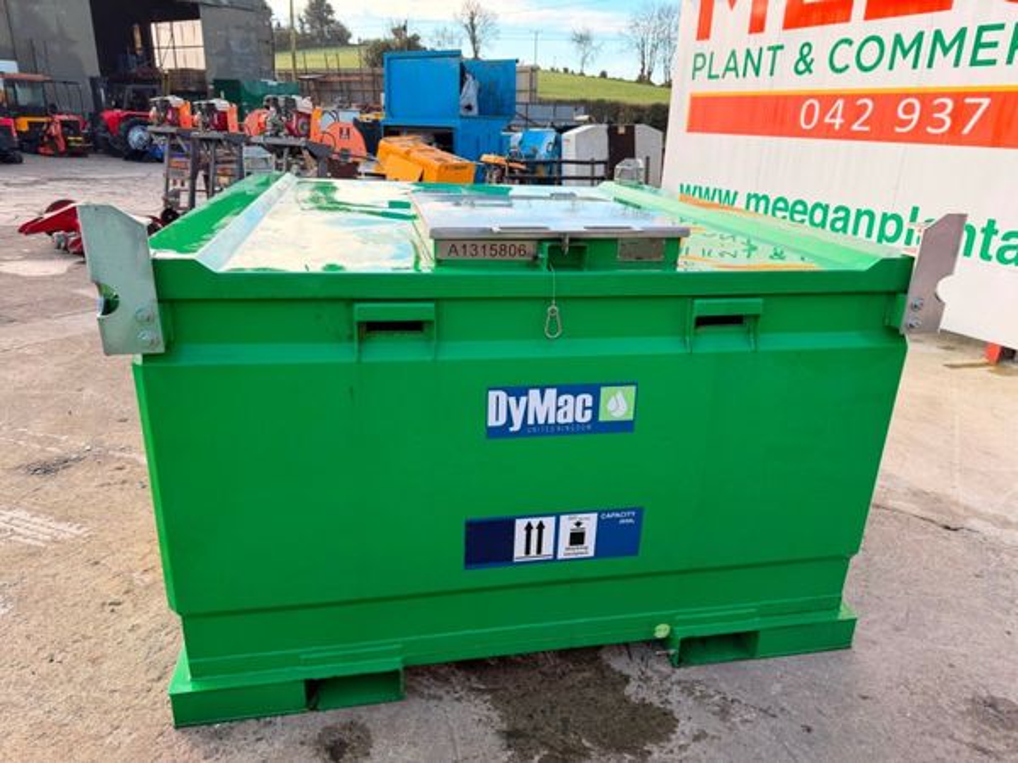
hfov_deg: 71.6
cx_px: 509
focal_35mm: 24
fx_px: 706
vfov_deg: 56.8
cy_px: 382
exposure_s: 1/514
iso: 100
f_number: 1.78
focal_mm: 6.76
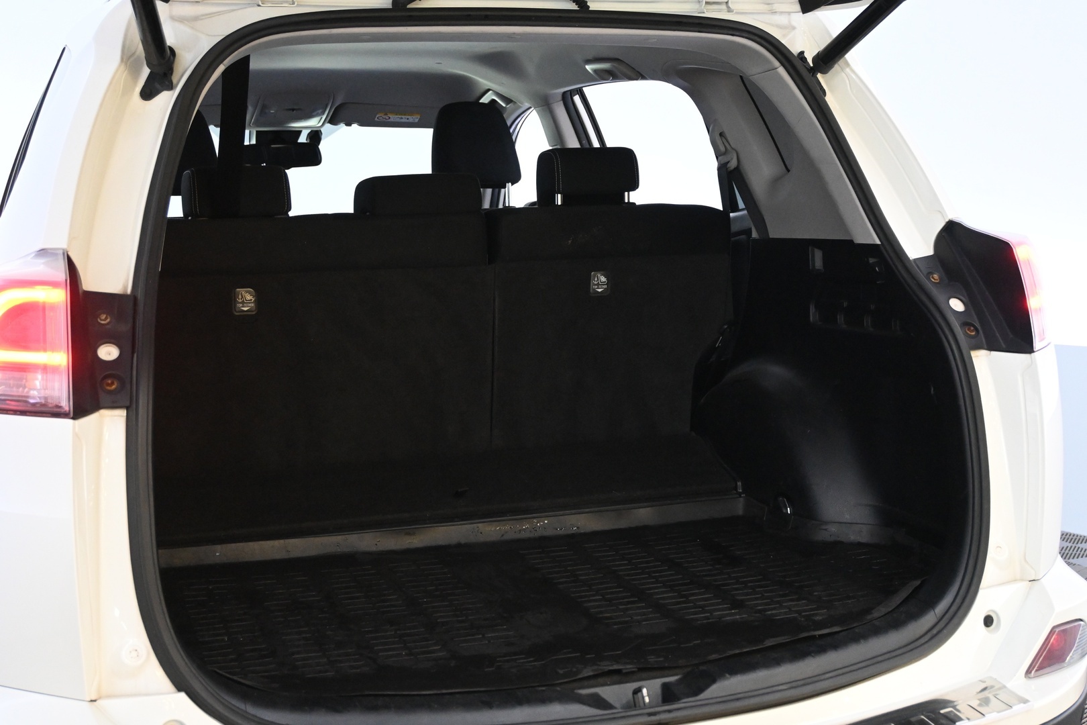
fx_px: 1427
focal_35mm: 47
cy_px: 362
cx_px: 544
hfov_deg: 41.7
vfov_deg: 28.5
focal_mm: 31.5
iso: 4000
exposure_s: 1/50
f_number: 5
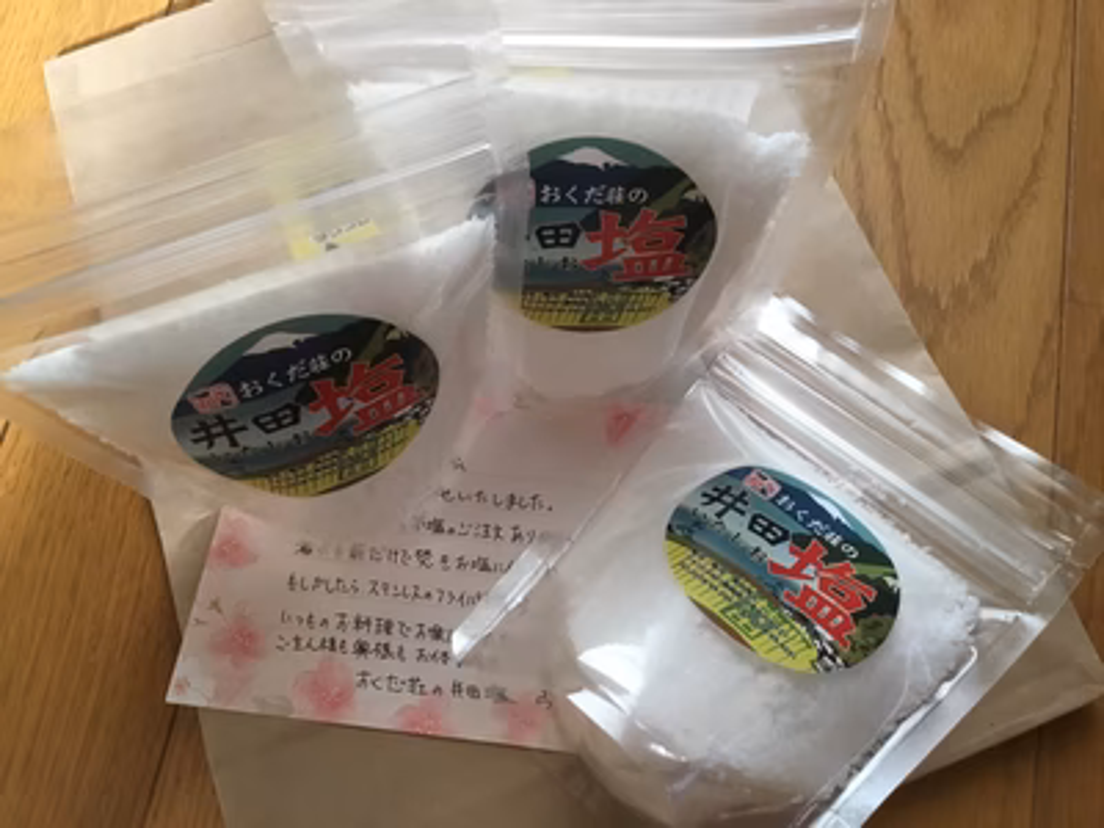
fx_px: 989
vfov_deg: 45.4
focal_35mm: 31
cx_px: 552
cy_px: 414
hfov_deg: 58.4
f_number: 2.4
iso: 200
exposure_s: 1/30
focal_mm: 3.3
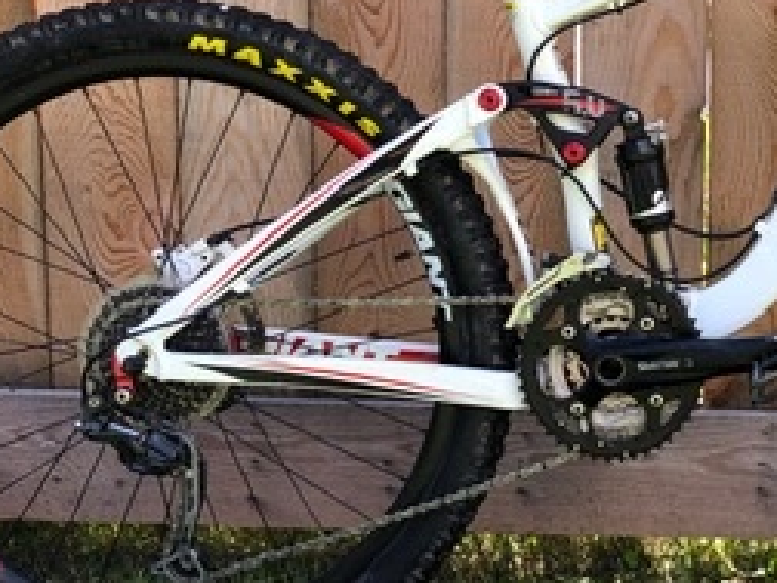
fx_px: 1594
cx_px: 752
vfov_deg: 20.6
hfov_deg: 26.2
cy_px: 188
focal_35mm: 71
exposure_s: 1/281
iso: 20
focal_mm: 3.99
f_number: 1.8
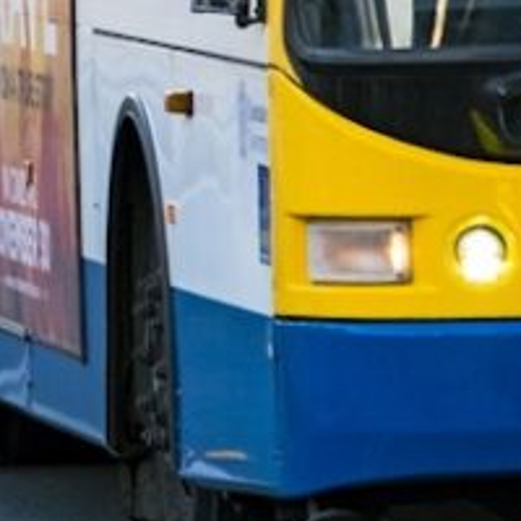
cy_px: -443
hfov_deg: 1.7
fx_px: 17624
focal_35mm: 1035
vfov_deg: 1.7
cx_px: -440
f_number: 5.6
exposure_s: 1/180
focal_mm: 135
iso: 800
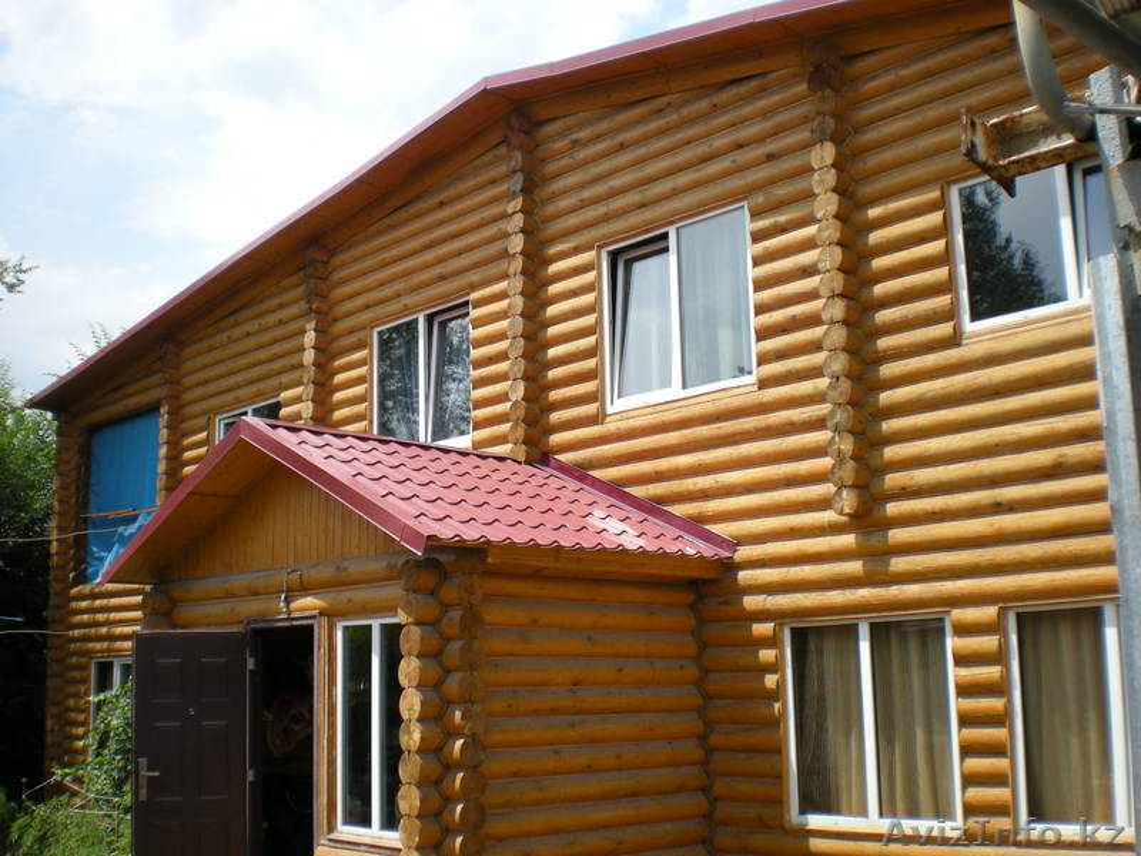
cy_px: 428
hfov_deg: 49.0
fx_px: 1253
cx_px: 570
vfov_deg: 37.7
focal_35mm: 38
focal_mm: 6.3
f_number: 4.6
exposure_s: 1/270
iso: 64
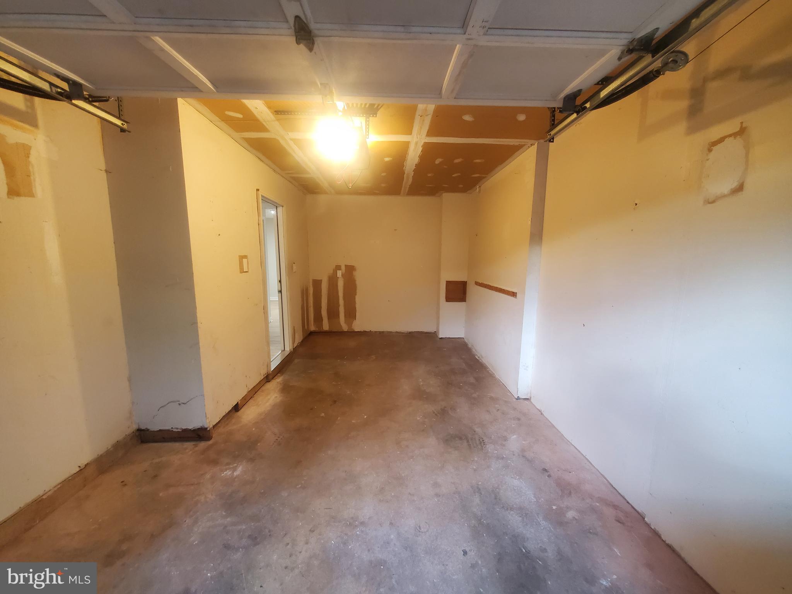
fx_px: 297
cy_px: 297
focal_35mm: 13
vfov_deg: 89.9
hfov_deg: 106.2
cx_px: 396
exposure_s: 1/30
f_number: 2.2
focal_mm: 1.8
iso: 400
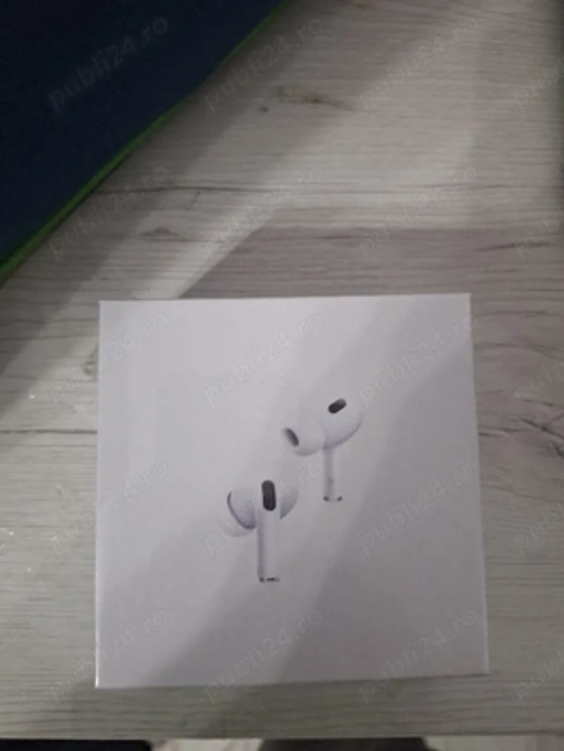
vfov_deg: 73.9
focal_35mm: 23
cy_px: 376
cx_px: 282
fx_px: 500
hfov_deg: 58.9
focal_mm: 5.54
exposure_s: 1/33
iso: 320
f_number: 1.8
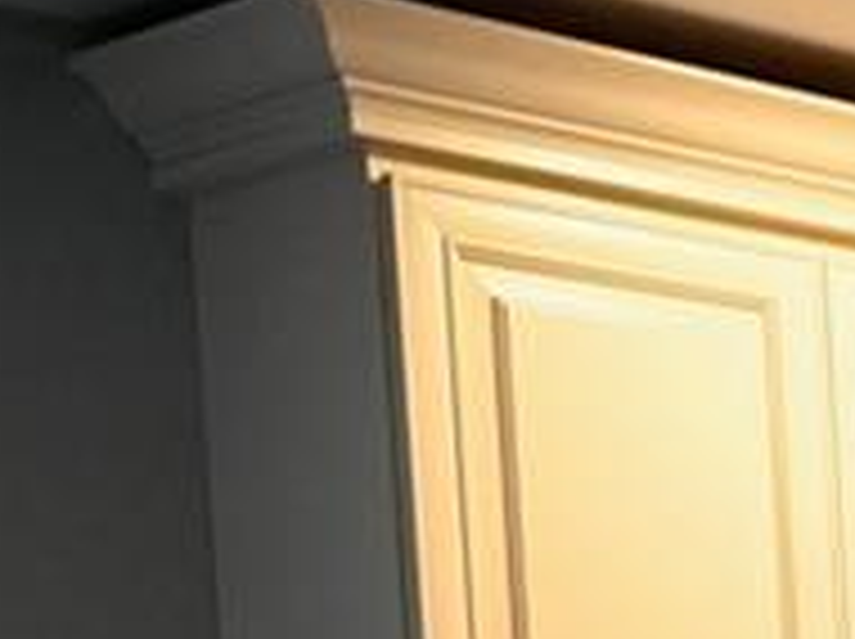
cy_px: 1289
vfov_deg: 9.7
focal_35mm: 143
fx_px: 3518
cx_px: 2268
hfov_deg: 10.9
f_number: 5.6
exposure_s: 1/100
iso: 4000
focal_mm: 27.5
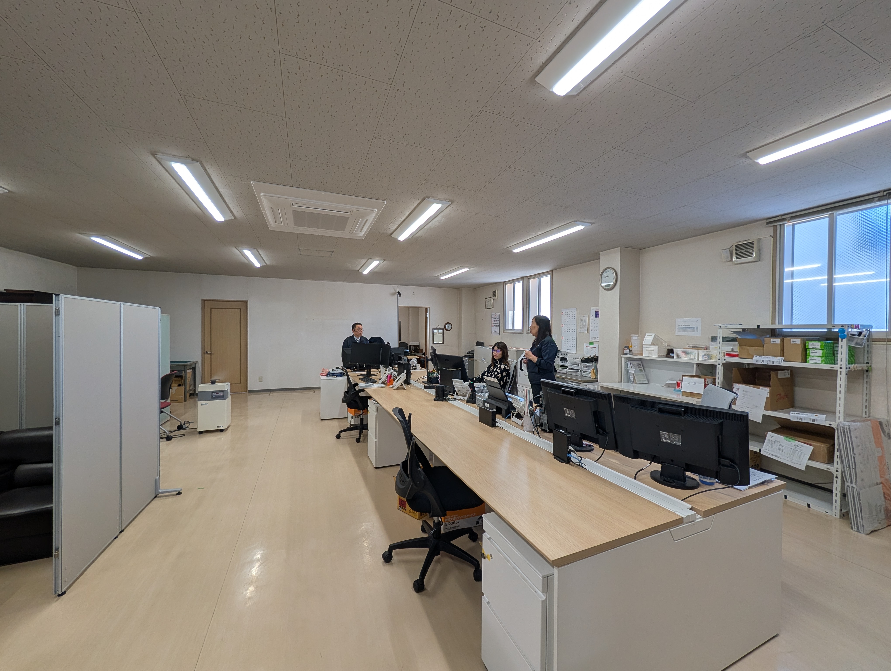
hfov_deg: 110.5
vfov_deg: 94.6
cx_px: 446
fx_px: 309
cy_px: 336
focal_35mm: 12
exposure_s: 1/290
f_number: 1.7
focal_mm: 2.02
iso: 68
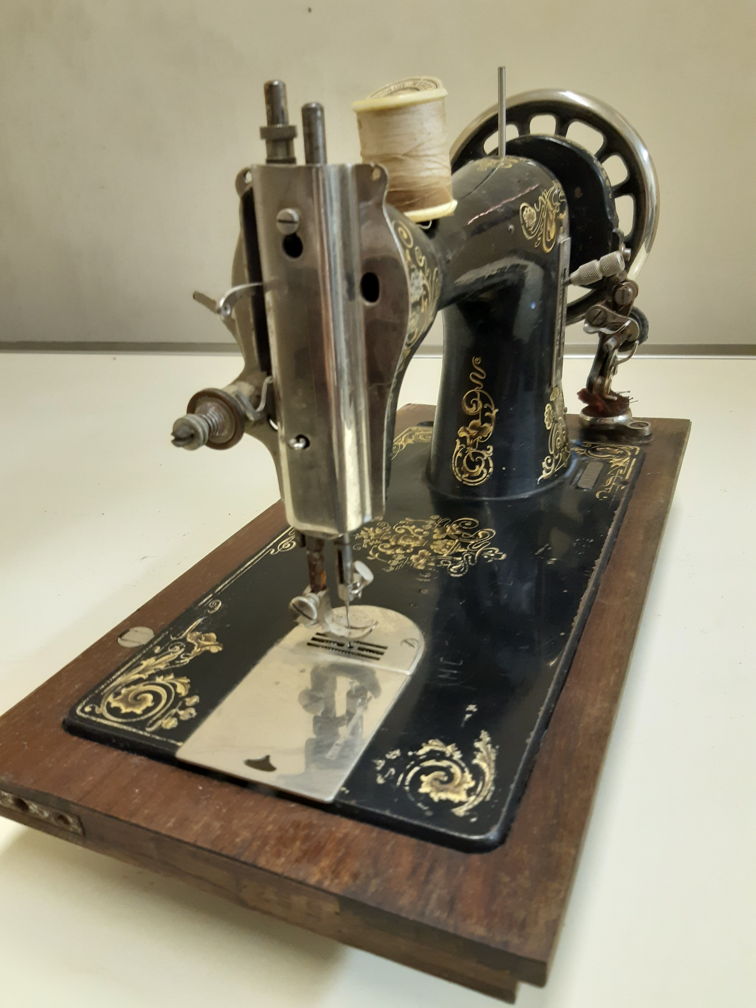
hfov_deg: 53.1
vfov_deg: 67.3
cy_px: 504
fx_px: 757
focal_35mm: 26
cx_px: 378
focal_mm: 3.92
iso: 200
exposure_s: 1/50
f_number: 1.7
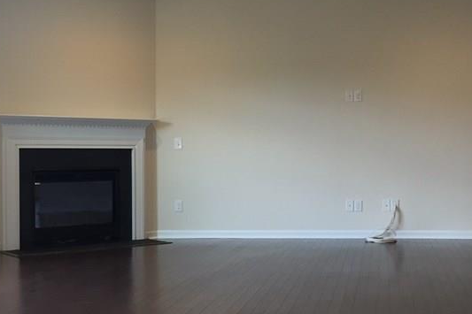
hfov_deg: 34.1
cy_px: 158
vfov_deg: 23.4
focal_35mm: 58
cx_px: 327
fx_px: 760
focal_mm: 4.15
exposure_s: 1/30
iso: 64
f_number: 2.2
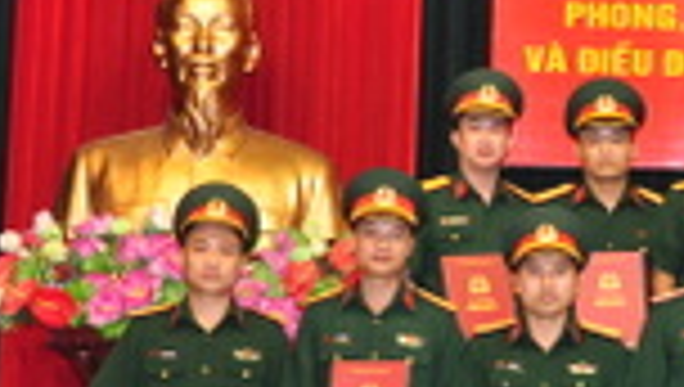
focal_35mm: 134
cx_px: 801
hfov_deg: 15.5
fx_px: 2434
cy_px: 248
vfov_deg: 9.1
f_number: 5.6
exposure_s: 1/60
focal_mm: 26
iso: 800
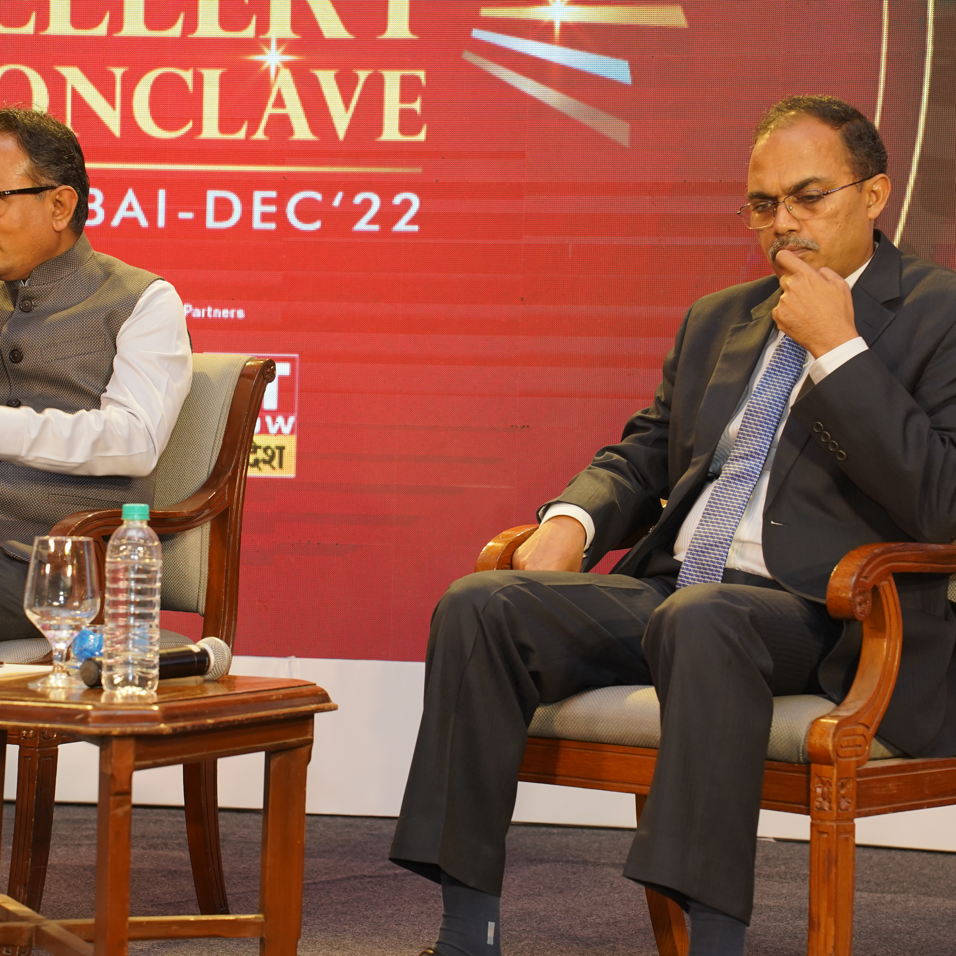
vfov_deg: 18.1
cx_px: 362
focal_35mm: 96
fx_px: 3000
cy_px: 478
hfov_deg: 18.1
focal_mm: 75
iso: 1250
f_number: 5.6
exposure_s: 1/125
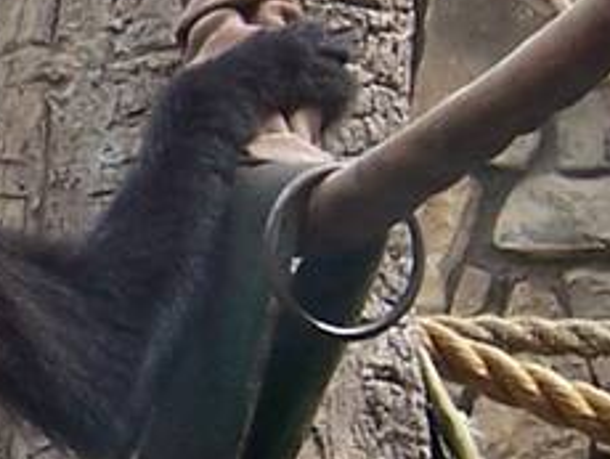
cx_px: -316
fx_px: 7356
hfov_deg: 4.7
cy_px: 361
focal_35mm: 417
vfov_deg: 3.6
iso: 80
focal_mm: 10
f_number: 4.8
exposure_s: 1/250
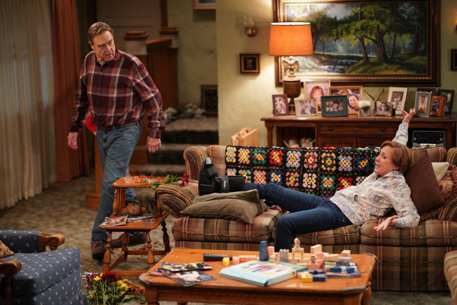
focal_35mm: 85
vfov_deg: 16.1
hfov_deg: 23.9
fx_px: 1079
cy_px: 152
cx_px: 228
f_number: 1.4
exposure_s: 1/250
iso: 3200
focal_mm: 85
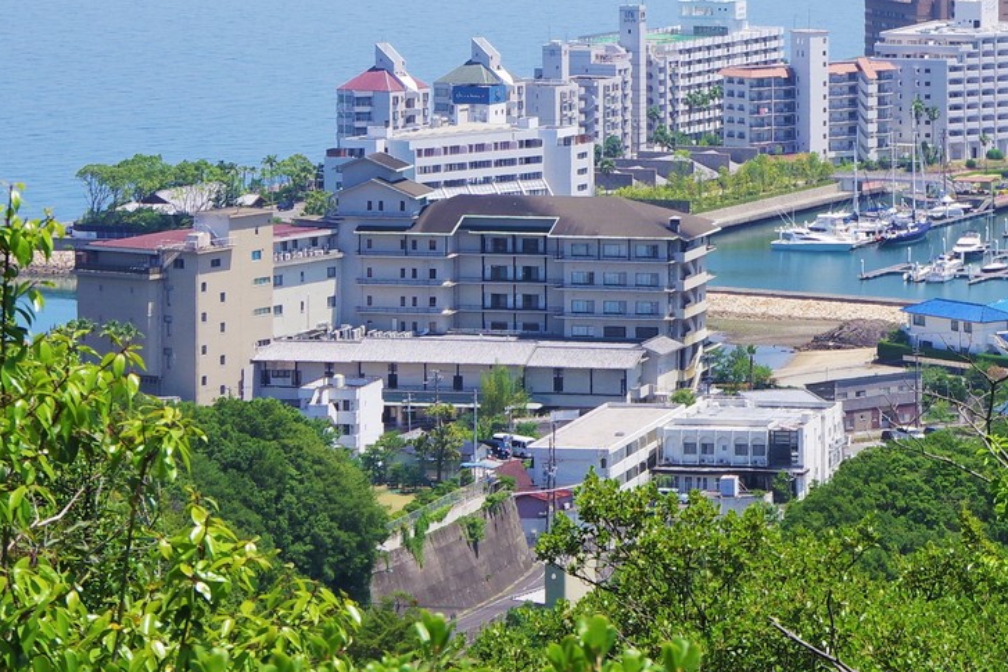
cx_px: 1044
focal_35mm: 165
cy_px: -99
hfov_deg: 12.3
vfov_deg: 8.3
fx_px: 4621
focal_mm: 40
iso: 200
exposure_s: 1/400
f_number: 10
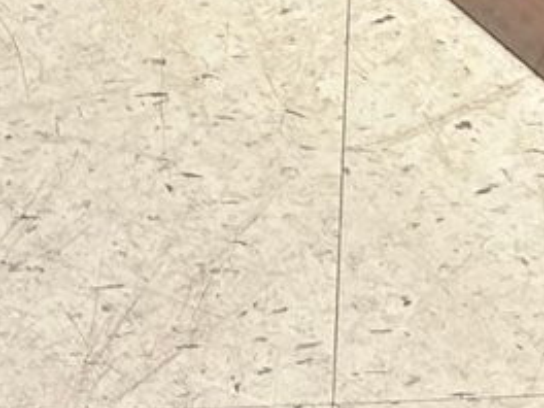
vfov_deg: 8.7
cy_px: -673
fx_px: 2342
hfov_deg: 13.0
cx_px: 594
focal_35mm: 149
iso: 200
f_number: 1.5
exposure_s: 1/60
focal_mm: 5.7
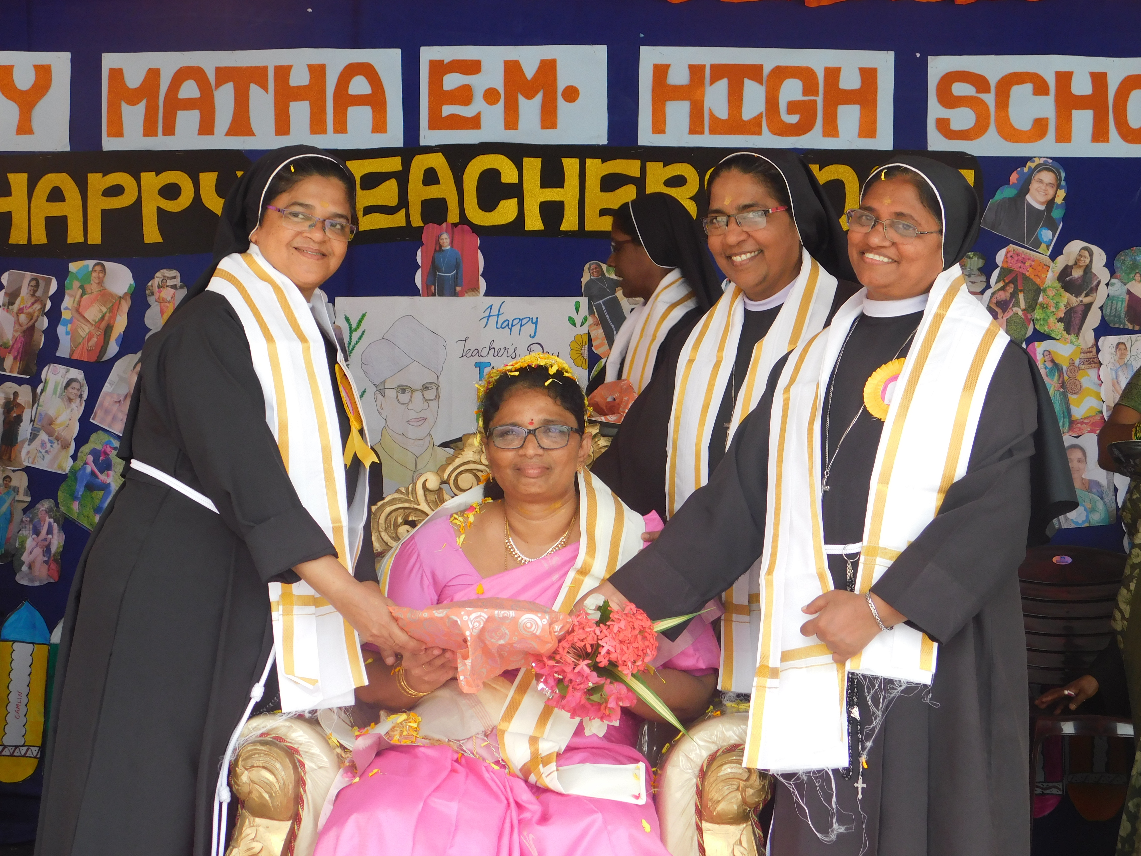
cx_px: 570
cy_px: 428
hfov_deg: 29.4
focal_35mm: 66
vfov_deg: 22.3
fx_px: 2175
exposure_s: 1/160
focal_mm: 11.7
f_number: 4.2
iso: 125
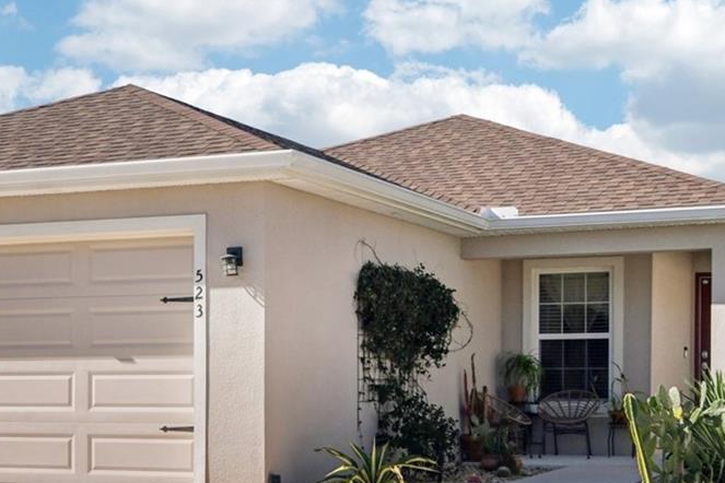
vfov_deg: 19.5
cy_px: 232
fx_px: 1410
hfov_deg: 28.8
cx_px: 306
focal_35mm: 70
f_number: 8
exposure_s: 1/2000
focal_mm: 29
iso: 400
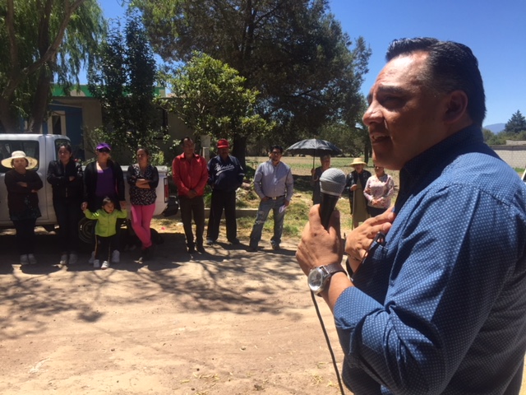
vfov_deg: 48.2
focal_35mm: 29
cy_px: 198
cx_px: 263
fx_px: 441
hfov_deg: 61.7
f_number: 2.2
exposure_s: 1/1412
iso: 32
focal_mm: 4.15
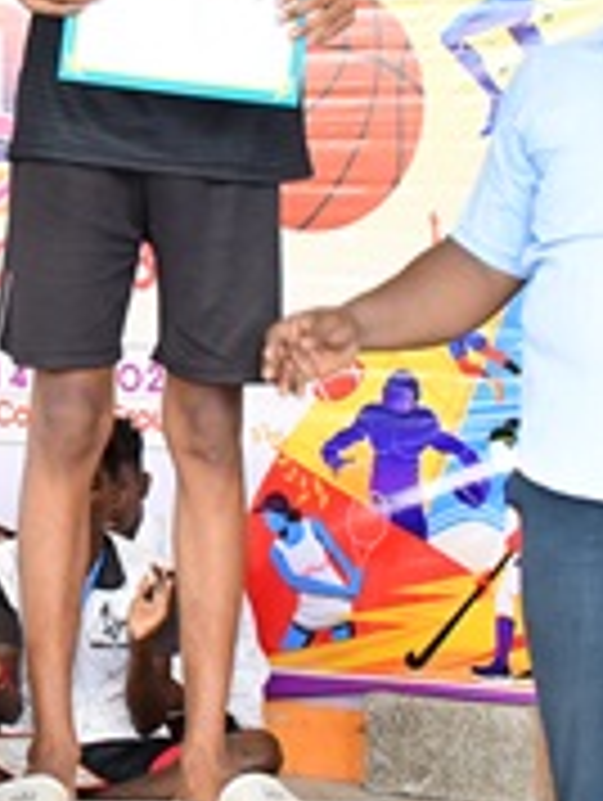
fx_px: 3476
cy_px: 252
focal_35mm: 150
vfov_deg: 13.1
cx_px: -108
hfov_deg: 9.8
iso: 640
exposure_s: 1/160
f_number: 5.6
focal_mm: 27
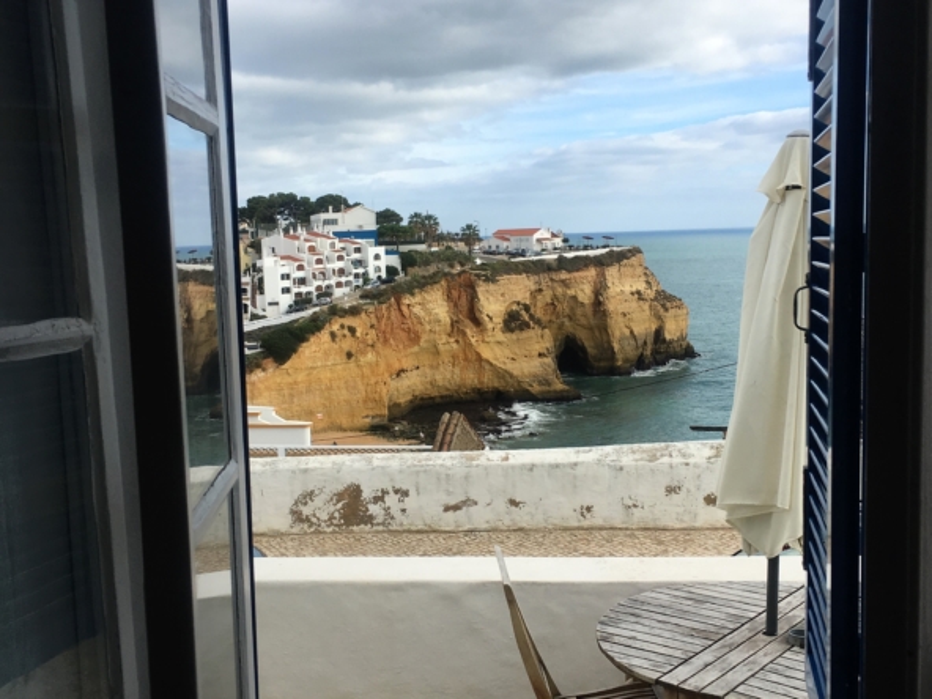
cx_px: 466
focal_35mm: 39
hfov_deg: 47.9
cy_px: 350
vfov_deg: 36.8
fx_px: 1050
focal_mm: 4.15
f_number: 2.2
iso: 25
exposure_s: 1/1166
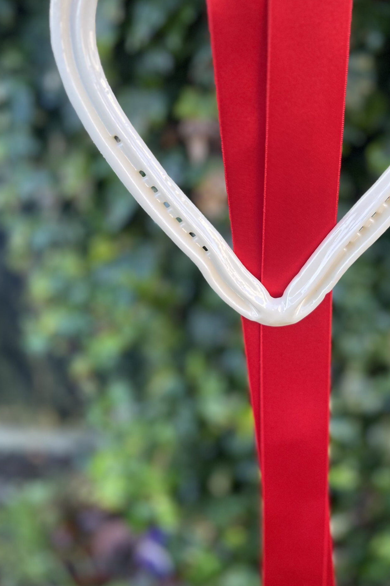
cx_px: 268
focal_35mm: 37
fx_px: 601
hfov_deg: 35.5
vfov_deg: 51.0
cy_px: 198
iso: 80
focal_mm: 5.7
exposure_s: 1/121
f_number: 1.5
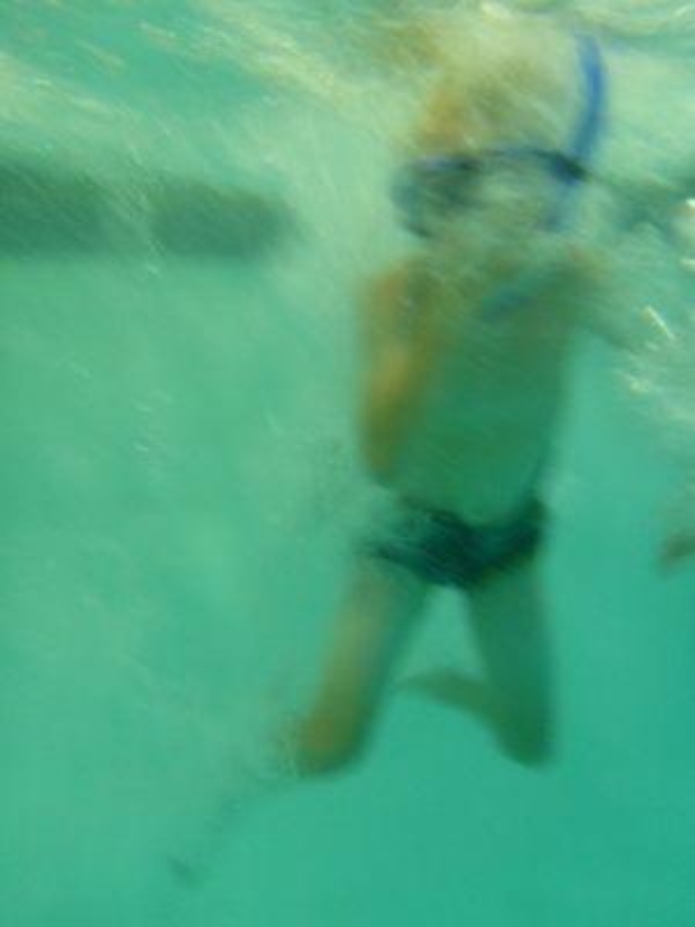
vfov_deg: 63.4
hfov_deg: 49.7
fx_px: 750
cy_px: 464
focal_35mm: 28
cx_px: 348
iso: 400
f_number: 3.3
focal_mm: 4.9
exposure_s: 1/20
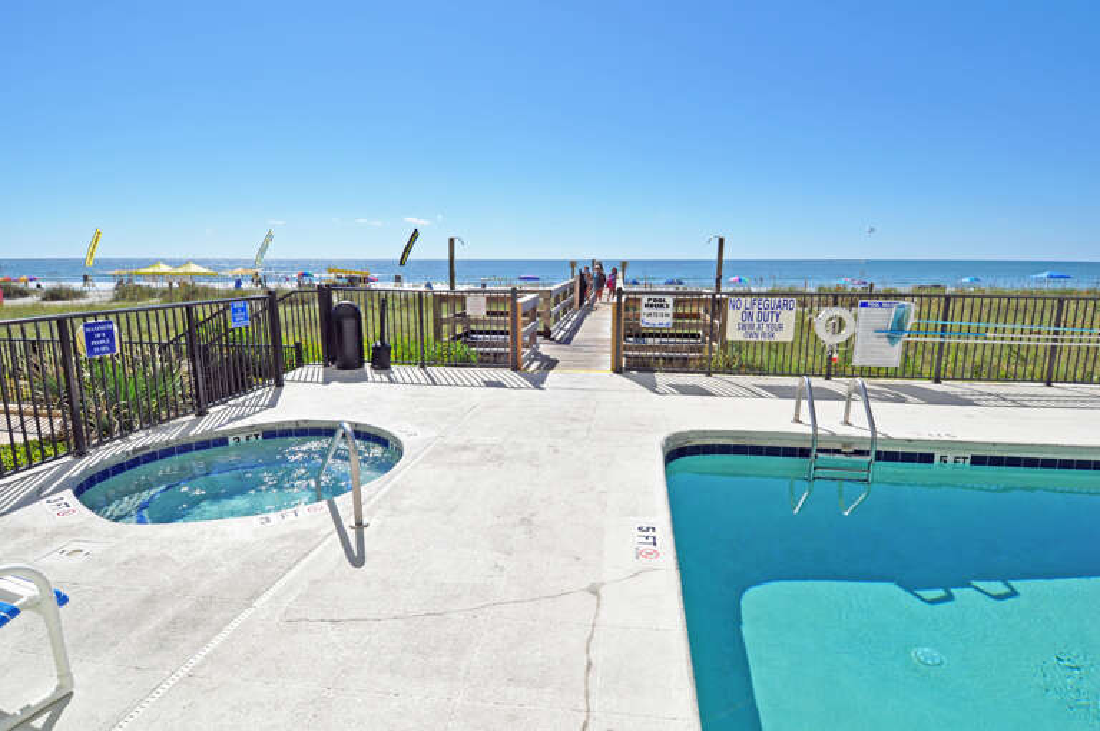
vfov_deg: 67.2
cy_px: 366
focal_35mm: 18
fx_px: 549
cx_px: 550
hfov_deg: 90.1
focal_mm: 12
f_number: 11
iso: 200
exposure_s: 1/500
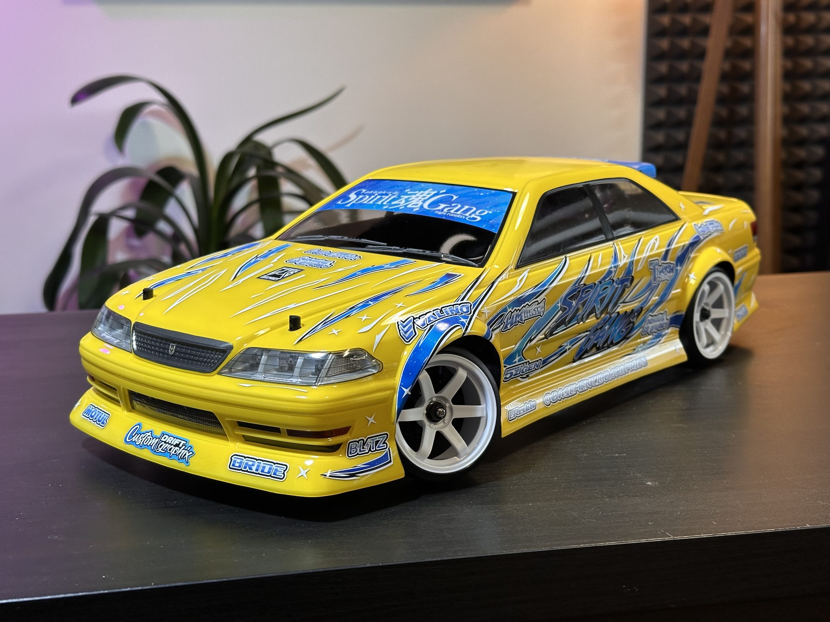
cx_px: 415
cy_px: 311
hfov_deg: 39.7
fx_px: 1151
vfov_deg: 30.3
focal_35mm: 48
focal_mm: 6.86
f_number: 1.78
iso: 125
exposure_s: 1/50
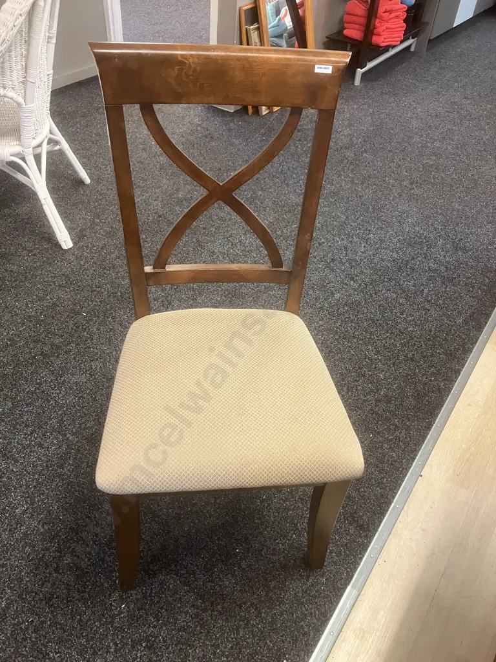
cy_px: 331
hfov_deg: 49.7
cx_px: 248
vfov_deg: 63.4
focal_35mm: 28
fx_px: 535
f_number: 1.8
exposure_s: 1/50
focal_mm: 3.99
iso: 250
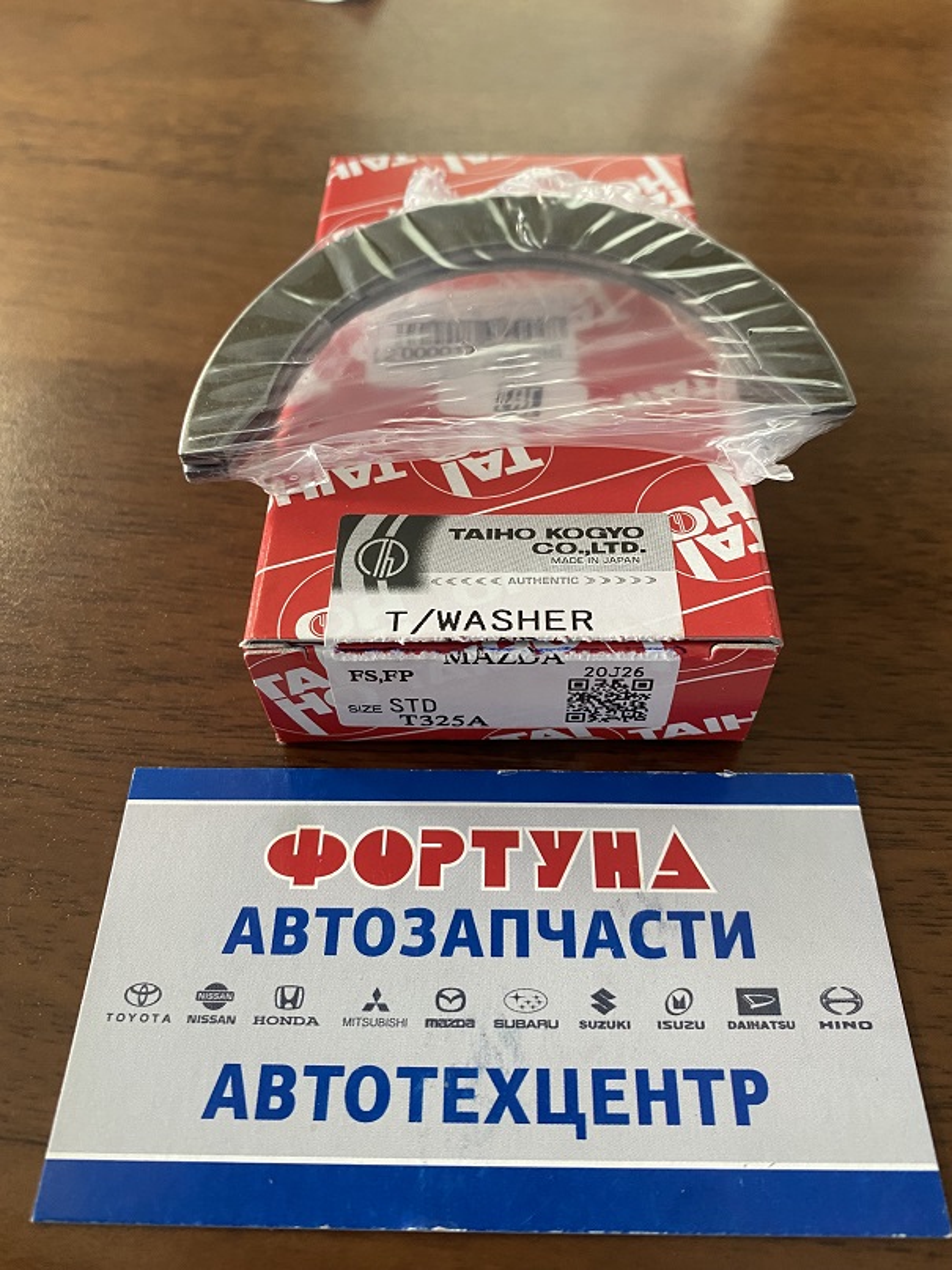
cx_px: 476
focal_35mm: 26
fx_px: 954
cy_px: 635
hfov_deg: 53.1
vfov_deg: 67.3
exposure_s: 1/60
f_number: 1.8
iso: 200
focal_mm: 4.25
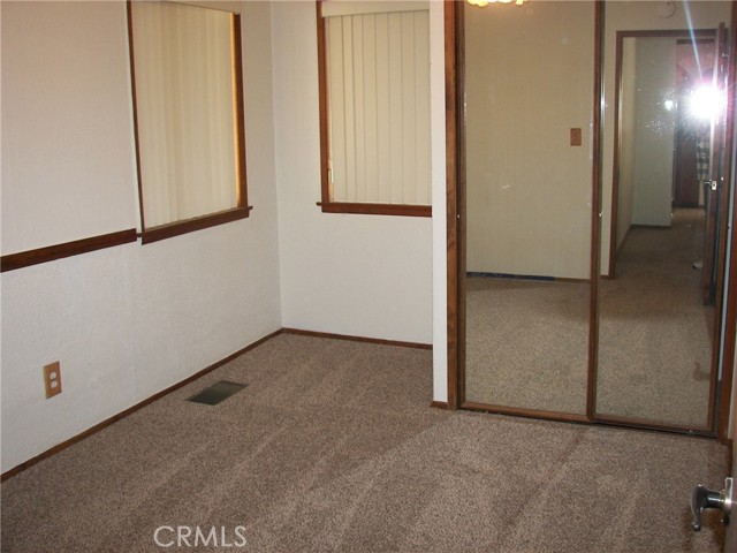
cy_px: 276
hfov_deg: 51.4
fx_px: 766
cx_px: 368
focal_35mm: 36
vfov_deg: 39.7
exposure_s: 1/30
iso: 100
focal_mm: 6
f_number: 2.8
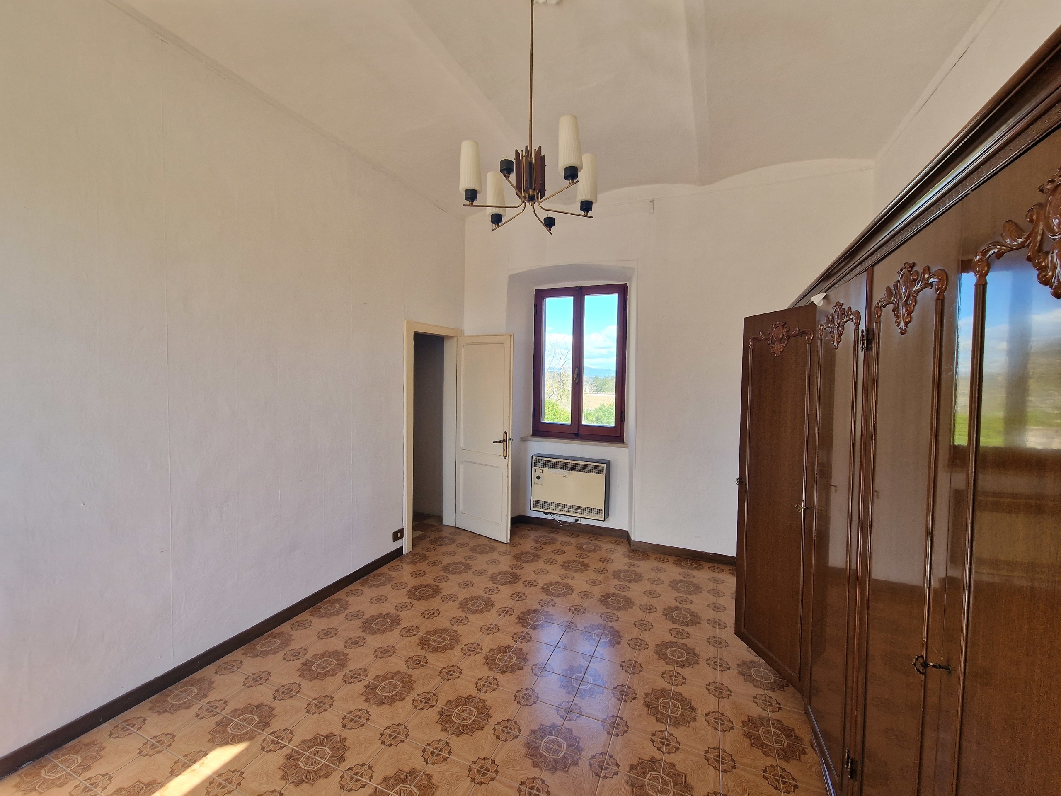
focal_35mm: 13
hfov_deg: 106.2
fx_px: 398
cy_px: 398
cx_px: 530
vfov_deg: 89.9
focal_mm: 2.2
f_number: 2.2
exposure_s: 1/100
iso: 50
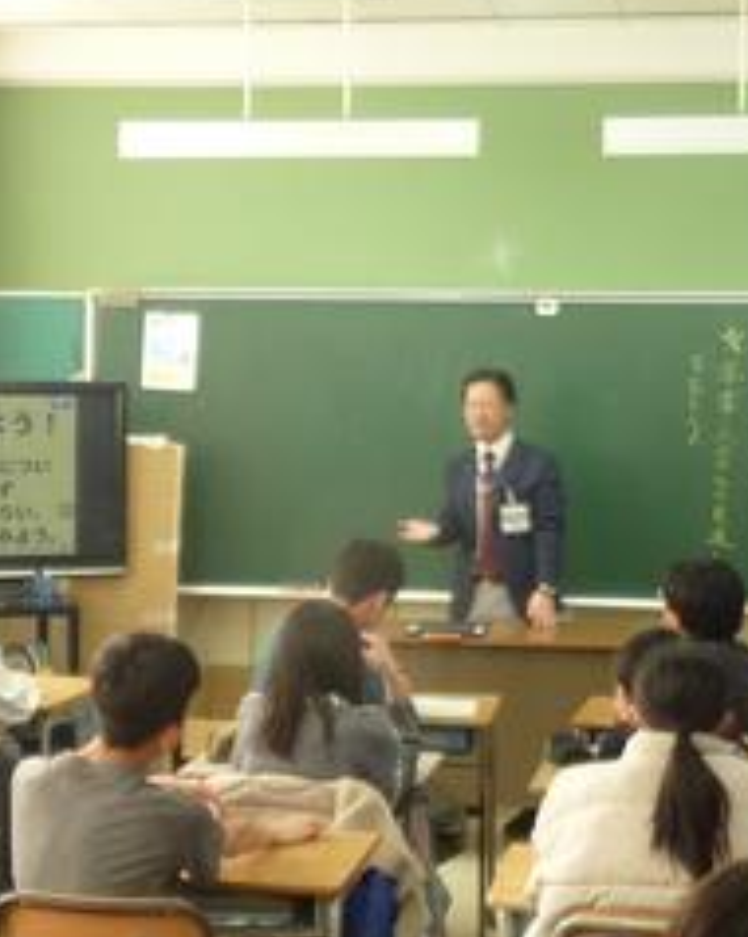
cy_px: 459
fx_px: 1912
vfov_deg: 27.5
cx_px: 362
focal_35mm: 69
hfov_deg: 22.1
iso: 80
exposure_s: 1/30
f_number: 3.3
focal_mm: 4.4
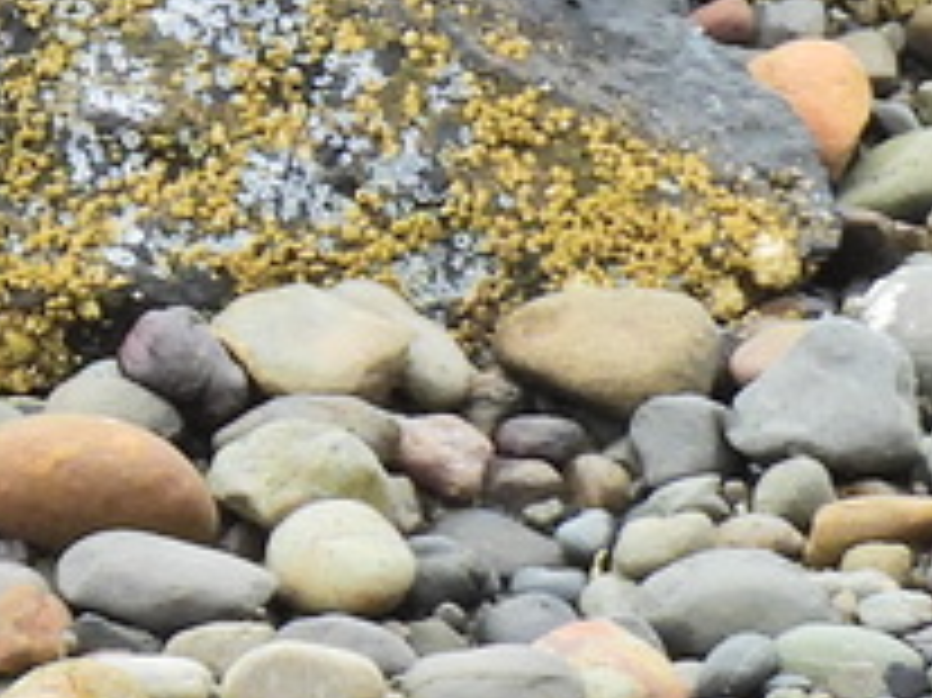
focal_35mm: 1050
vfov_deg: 1.4
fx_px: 28254
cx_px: -1896
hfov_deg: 1.9
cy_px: -1036
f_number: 8
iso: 100
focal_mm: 30.3
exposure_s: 1/50
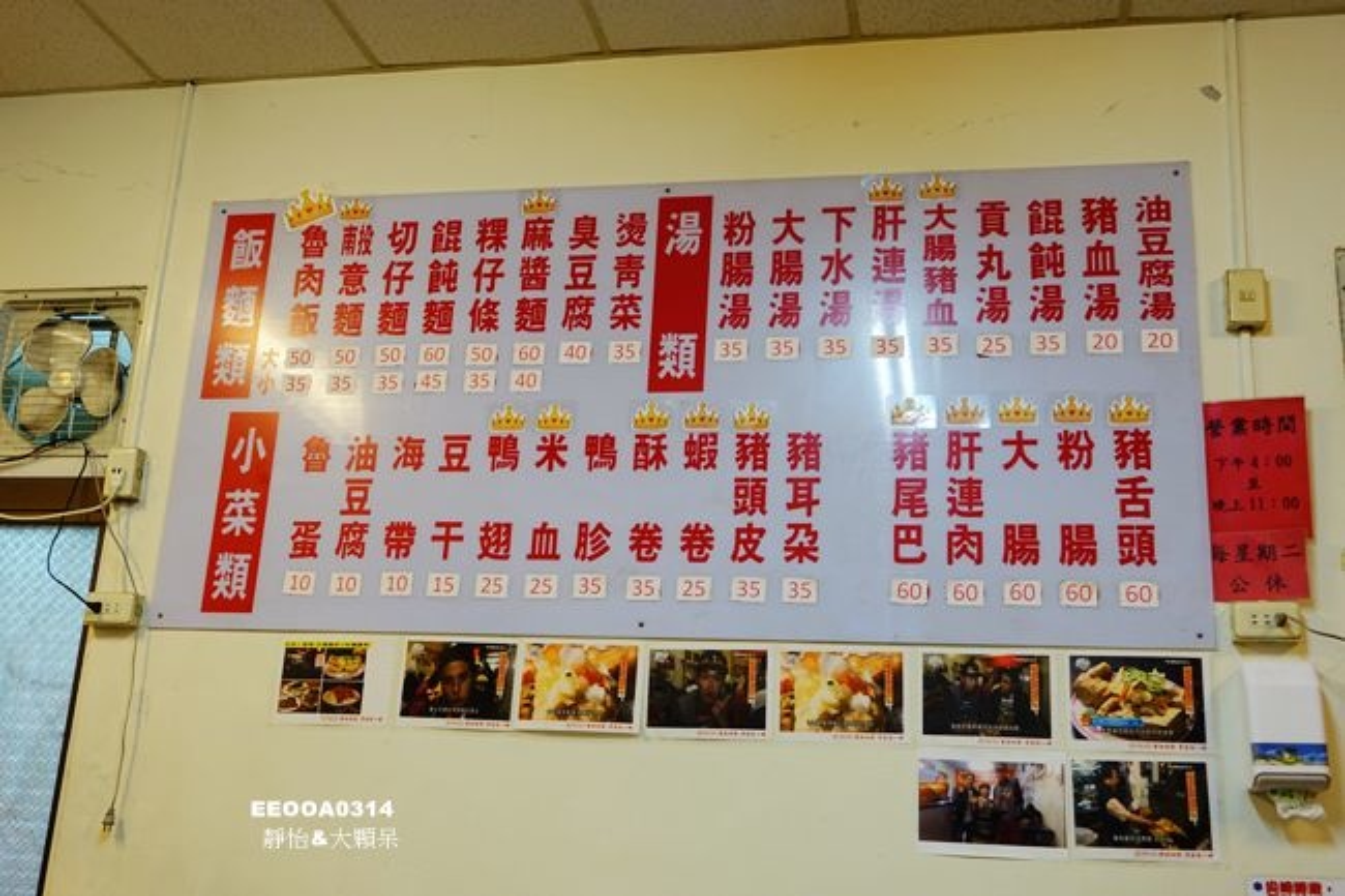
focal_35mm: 38
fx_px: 1419
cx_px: 672
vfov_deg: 35.0
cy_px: 448
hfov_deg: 50.7
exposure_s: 1/40
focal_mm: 14.1
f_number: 2.8
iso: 400
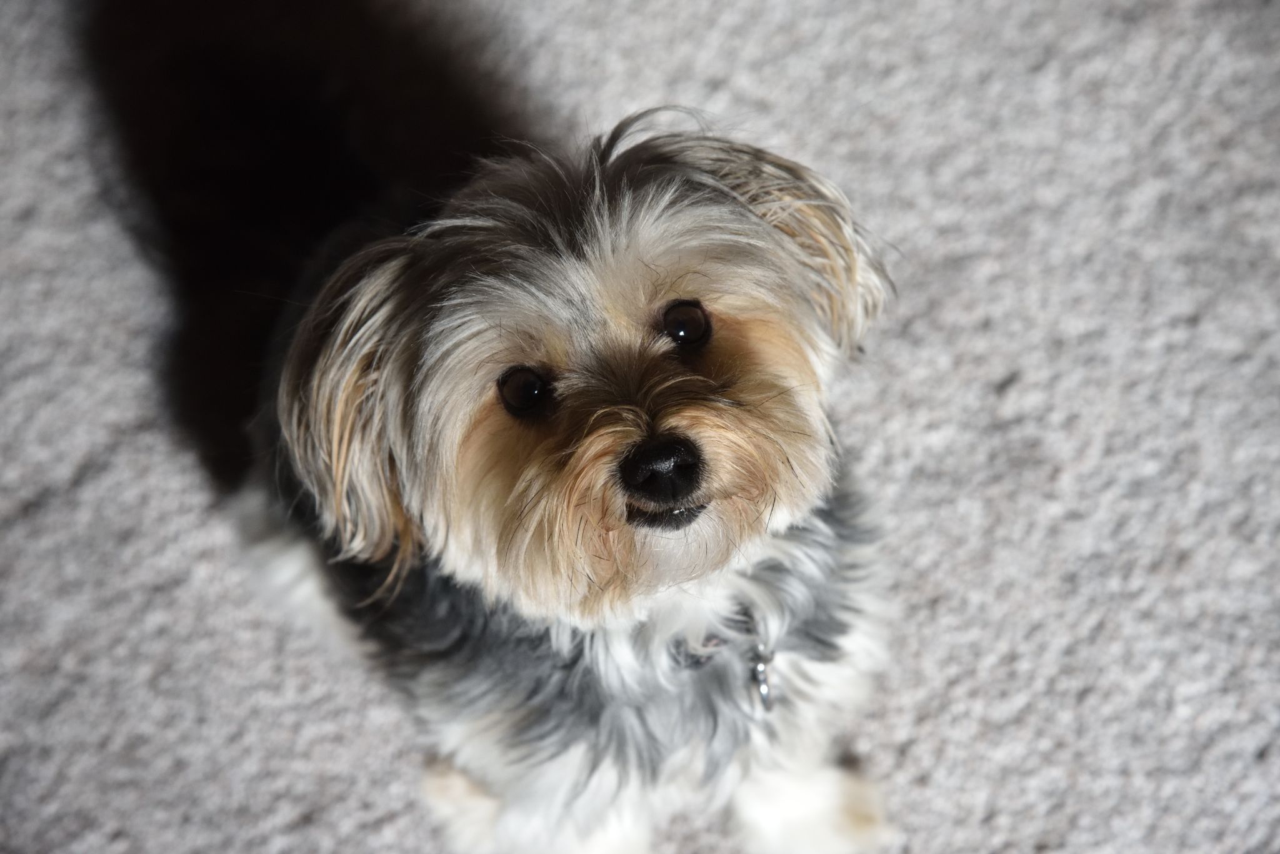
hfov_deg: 17.1
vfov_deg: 11.4
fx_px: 4268
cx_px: 640
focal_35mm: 120
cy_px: 427
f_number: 6.3
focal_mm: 120
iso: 2500
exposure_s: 1/400
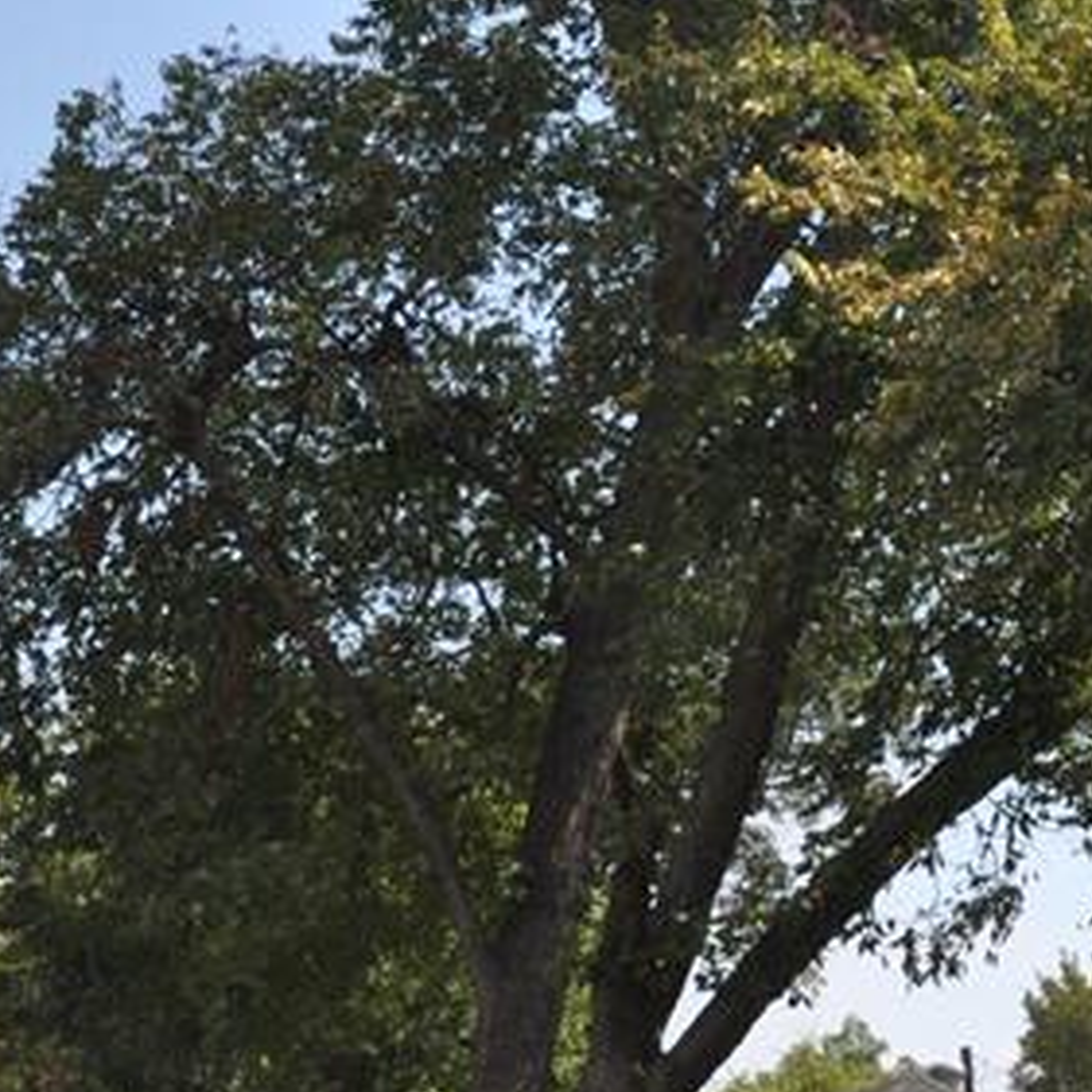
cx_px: 455
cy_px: 1003
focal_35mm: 130
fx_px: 4640
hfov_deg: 13.4
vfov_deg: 13.3
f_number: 9
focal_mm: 28
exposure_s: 1/320
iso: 200
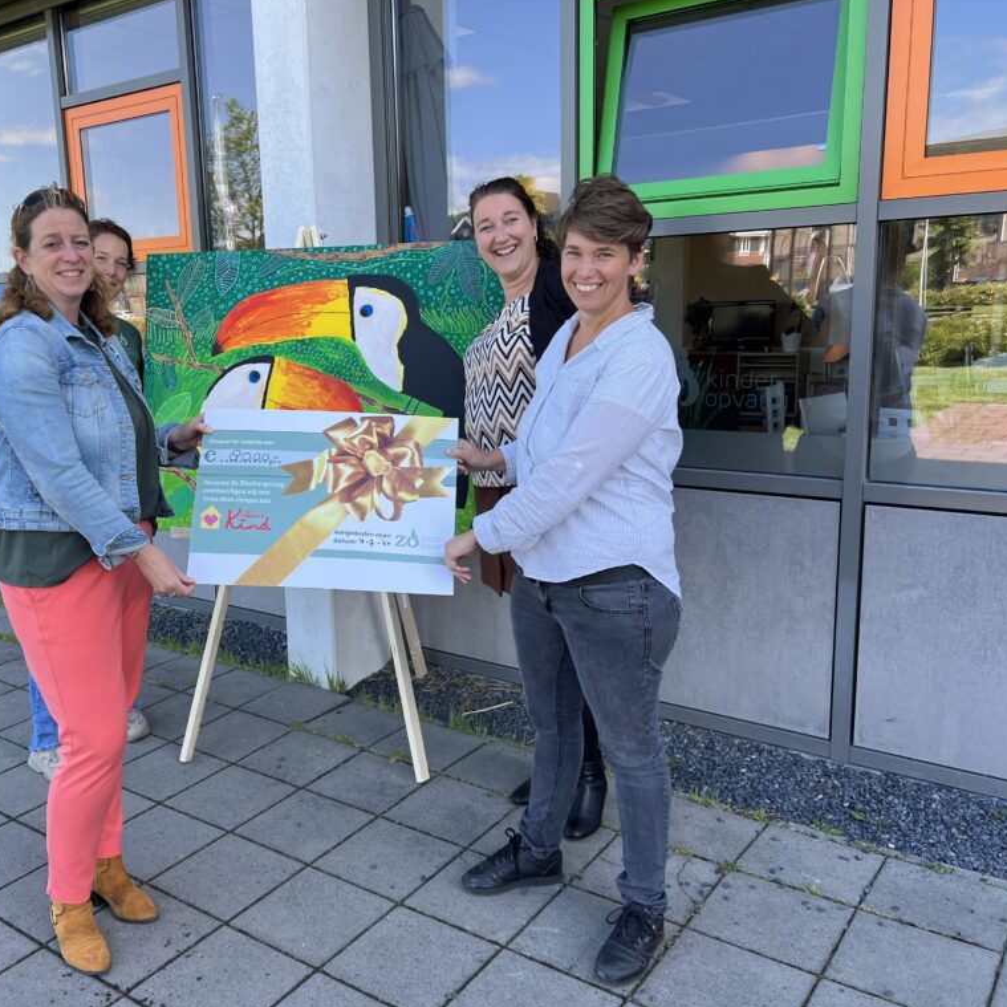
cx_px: 366
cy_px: 502
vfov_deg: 52.5
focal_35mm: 31
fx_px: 1020
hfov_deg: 51.9
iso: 50
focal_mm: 5.7
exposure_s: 1/581
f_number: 1.5
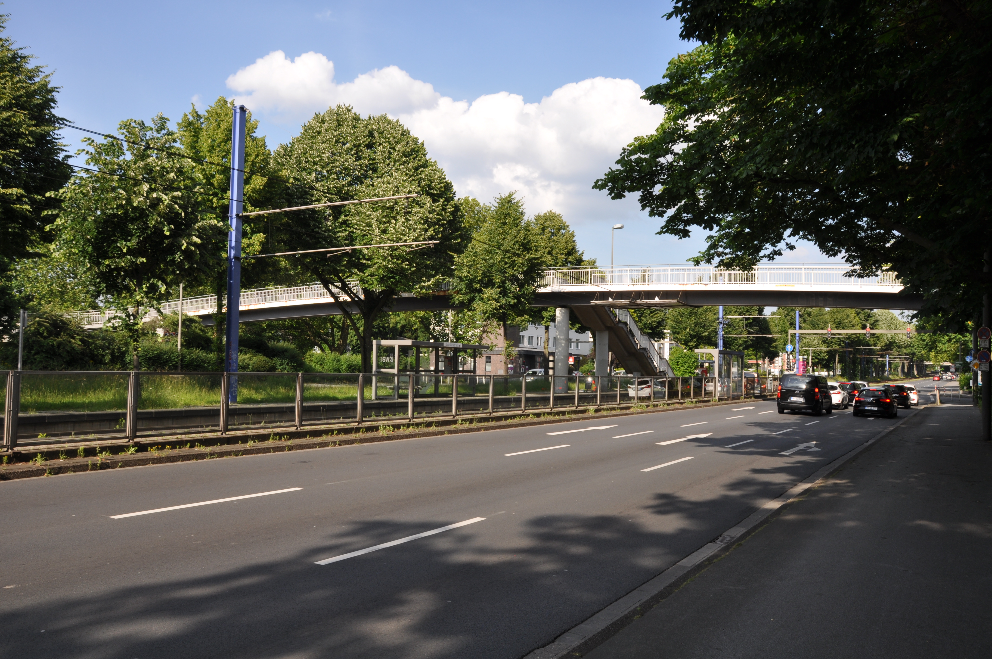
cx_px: 496
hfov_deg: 67.4
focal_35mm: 27
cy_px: 330
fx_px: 743
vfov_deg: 47.8
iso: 200
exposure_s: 1/125
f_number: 11
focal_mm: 18
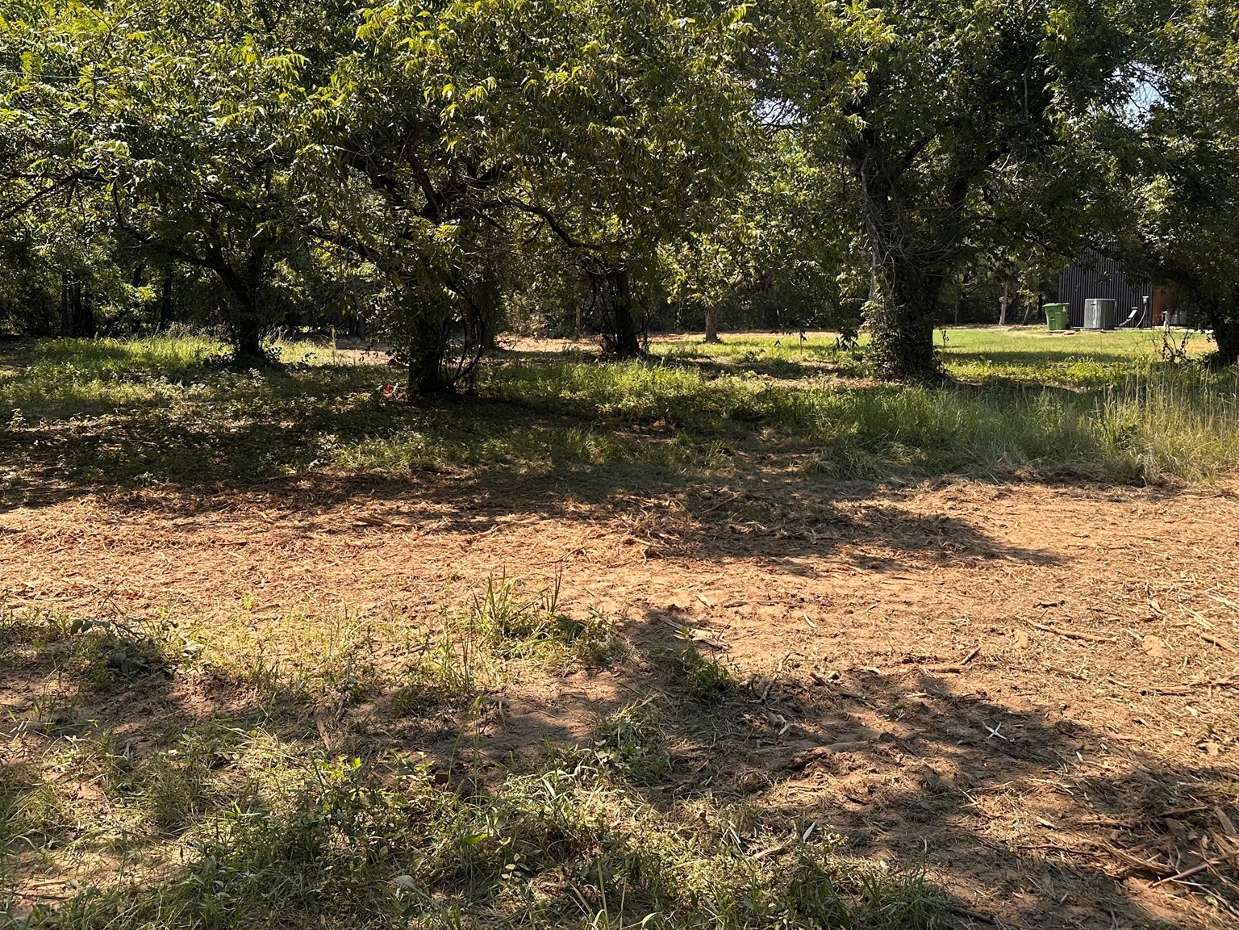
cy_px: 366
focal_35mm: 32
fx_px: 1145
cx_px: 584
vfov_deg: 43.9
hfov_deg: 56.8
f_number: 1.78
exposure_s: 1/1198
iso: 80
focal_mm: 6.86
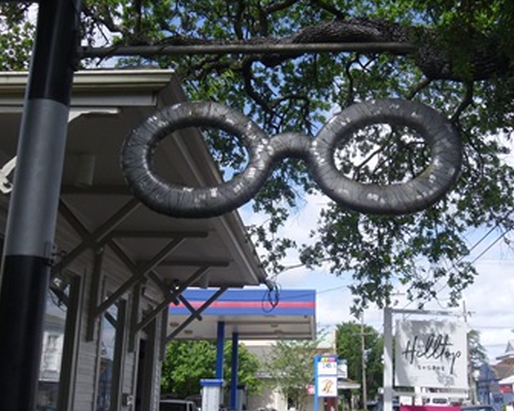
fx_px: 685
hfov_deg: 41.1
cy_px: 172
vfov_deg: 33.4
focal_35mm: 45
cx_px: 274
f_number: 3.3
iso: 80
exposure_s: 1/608
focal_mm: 5.6
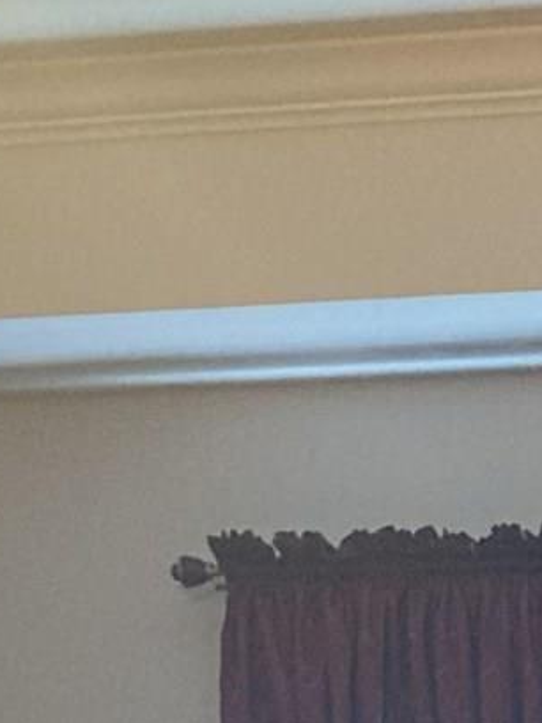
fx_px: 3299
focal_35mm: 158
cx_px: 1194
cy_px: 1894
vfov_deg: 10.3
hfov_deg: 8.7
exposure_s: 1/40
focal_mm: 3.99
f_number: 1.8
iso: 400
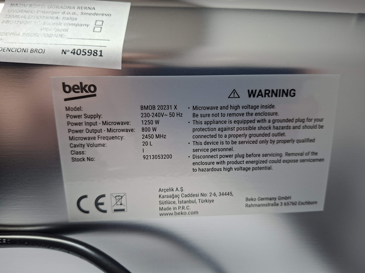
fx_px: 243
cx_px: 182
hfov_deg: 73.9
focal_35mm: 23
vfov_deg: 58.9
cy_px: 136
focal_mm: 5.54
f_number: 1.8
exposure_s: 1/33
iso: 320
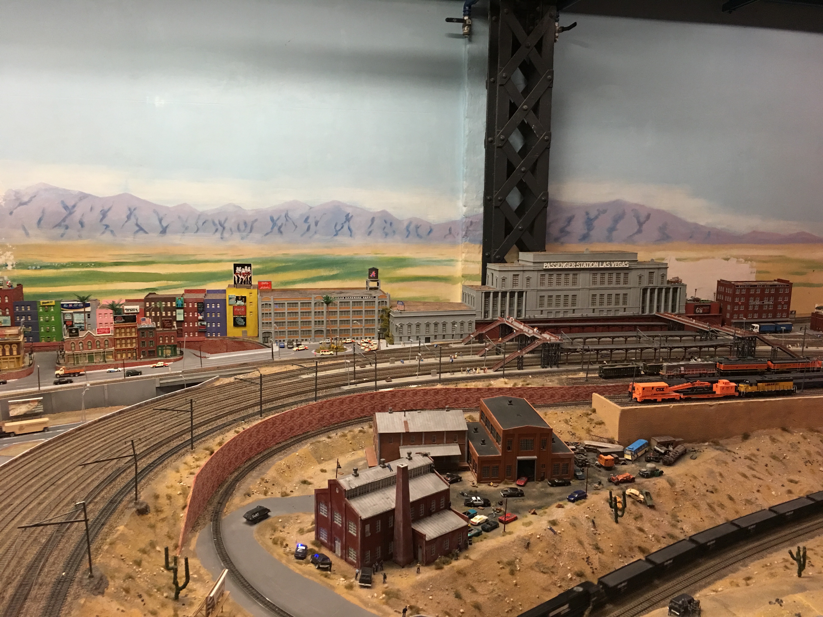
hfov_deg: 61.7
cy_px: 308
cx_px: 412
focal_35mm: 29
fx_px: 689
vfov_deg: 48.2
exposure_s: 1/17
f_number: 2.2
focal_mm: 4.15
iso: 100
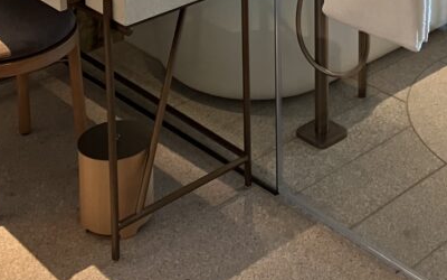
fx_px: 926
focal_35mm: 76
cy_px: -243
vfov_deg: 14.7
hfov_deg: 26.9
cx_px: 306
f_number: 1.8
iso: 125
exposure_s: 1/50
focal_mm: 3.99
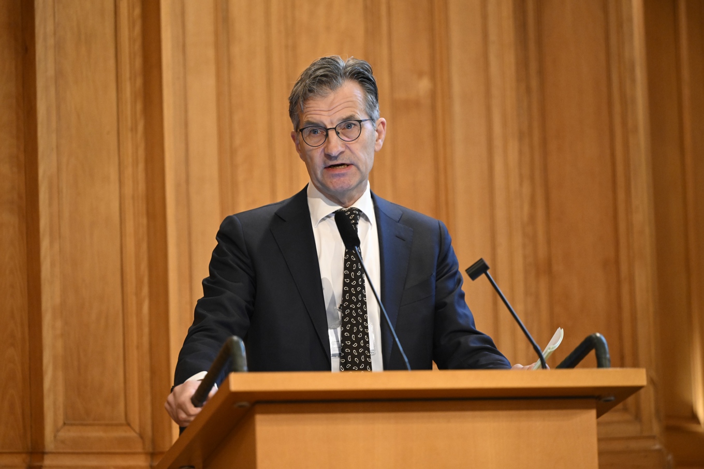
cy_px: 234
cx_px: 352
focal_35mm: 135
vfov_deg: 10.2
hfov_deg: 15.2
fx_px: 2639
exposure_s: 1/250
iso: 4000
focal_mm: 135
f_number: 2.8
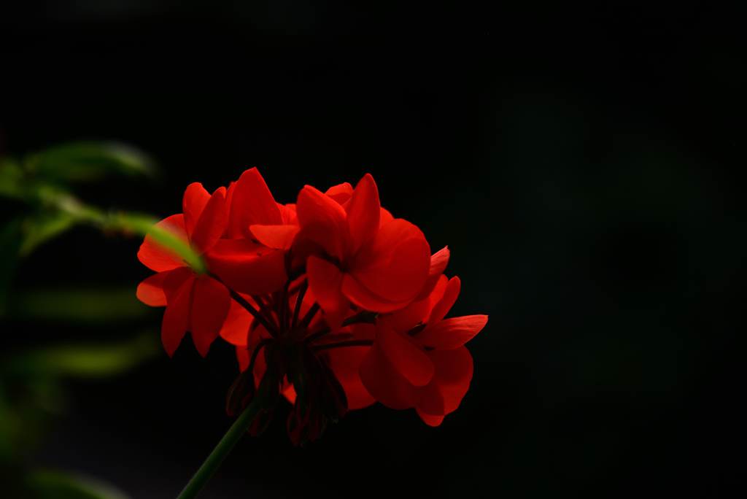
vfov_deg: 4.6
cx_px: 374
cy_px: 250
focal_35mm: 300
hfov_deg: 6.9
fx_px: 6228
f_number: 5.6
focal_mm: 300
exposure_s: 1/800
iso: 400
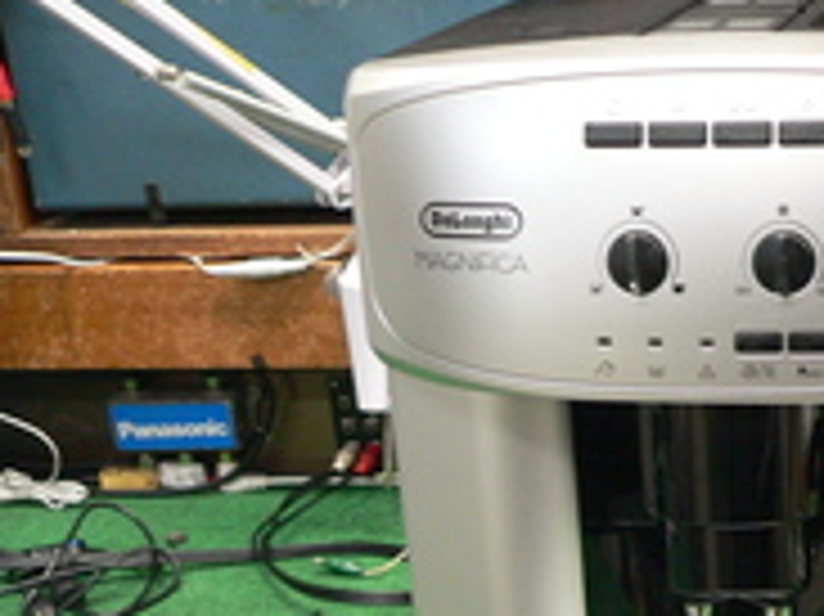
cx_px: 819
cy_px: 618
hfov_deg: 23.7
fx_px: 1879
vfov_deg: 18.2
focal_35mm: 79
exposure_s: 1/10
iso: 200
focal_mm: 6.3
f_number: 2.8
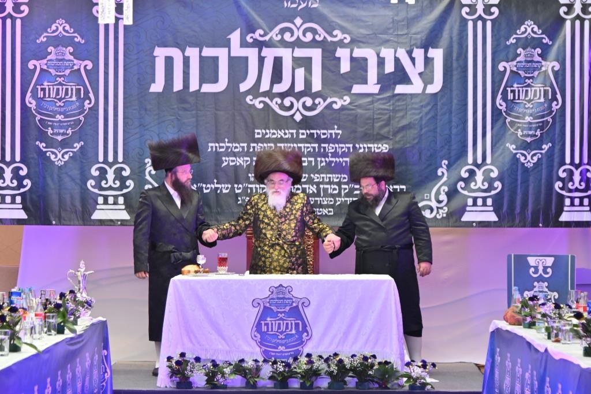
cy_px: 197
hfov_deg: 16.1
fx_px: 2084
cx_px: 296
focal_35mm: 127
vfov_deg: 10.8
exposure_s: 1/125
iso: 640
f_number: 4.5
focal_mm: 85
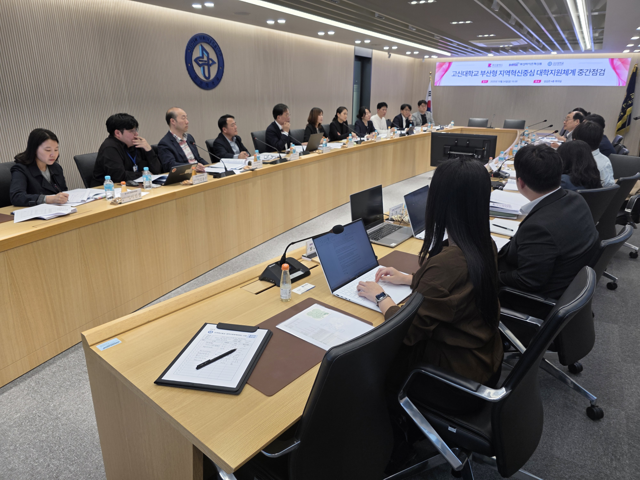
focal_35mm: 23
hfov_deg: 73.9
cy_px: 240
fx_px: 425
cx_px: 320
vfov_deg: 58.9
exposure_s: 1/120
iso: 80
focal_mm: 6.3
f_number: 1.7
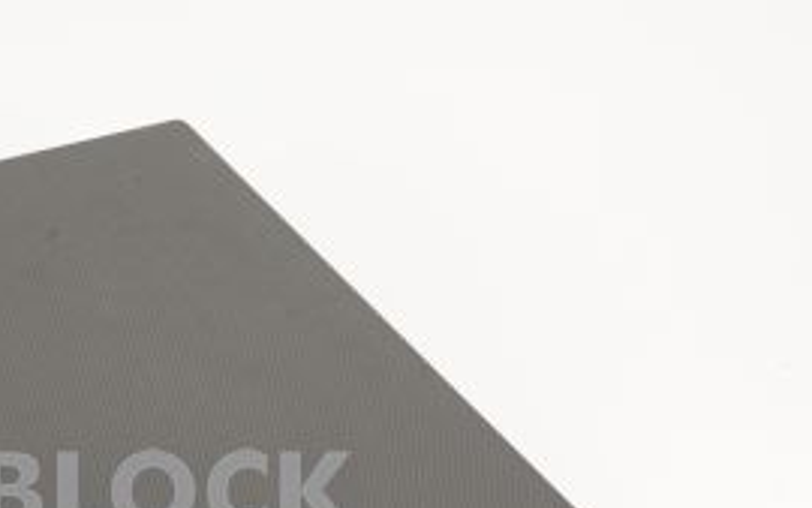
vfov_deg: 11.5
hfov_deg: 18.1
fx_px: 2502
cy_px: 525
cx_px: 57
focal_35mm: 113
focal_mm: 50
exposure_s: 1/125
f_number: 10
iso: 1600
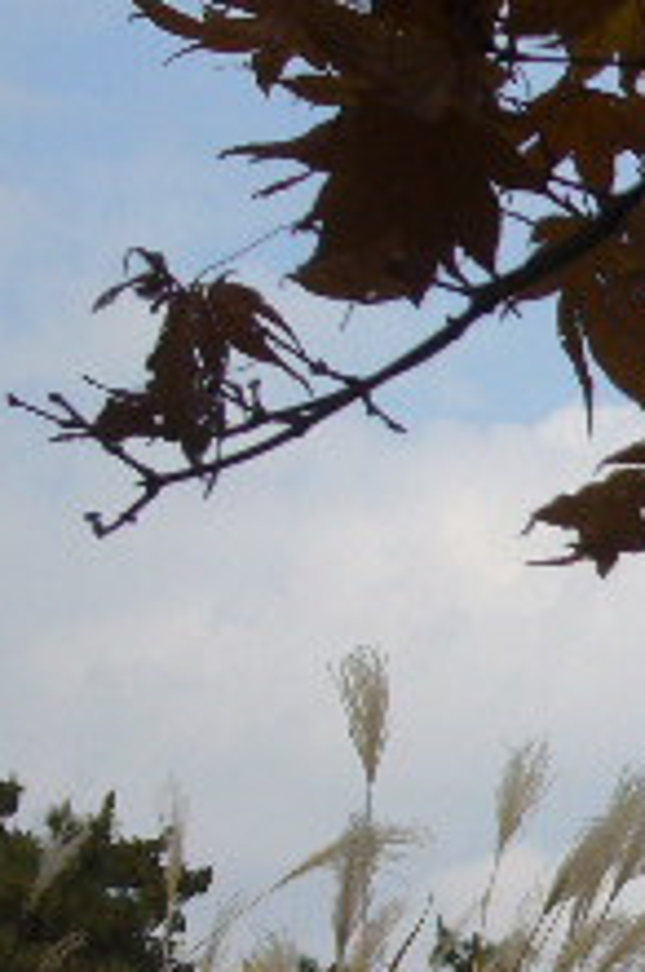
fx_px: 5149
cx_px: 1405
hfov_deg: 6.9
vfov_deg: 10.7
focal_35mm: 191
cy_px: 848
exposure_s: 1/500
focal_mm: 10.3
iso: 80
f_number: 4.1
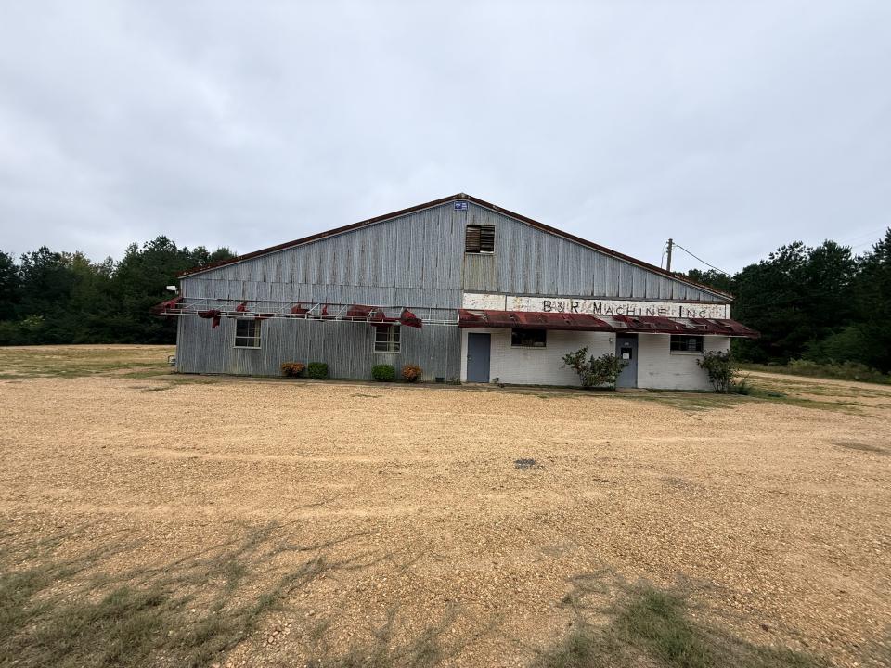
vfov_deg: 85.7
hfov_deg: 102.1
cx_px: 446
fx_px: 360
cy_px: 334
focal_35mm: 14
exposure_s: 1/290
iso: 50
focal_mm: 2.22
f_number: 2.2
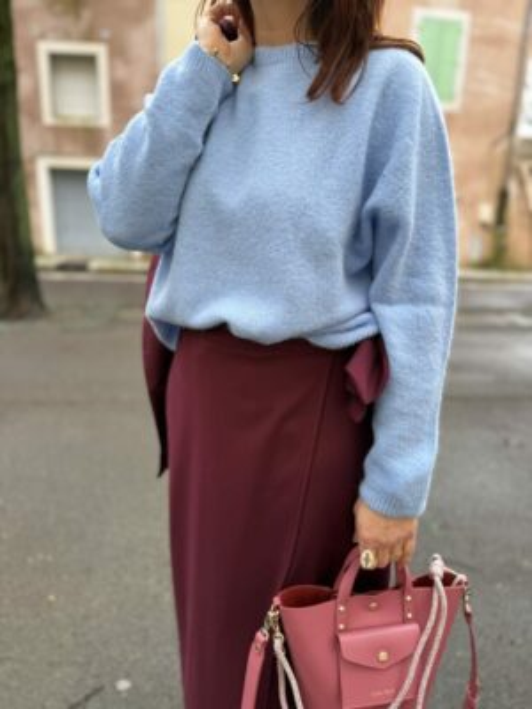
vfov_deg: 71.6
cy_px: 354
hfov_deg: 56.8
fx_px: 492
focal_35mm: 24
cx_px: 266
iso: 64
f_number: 1.78
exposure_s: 1/206
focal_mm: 6.76
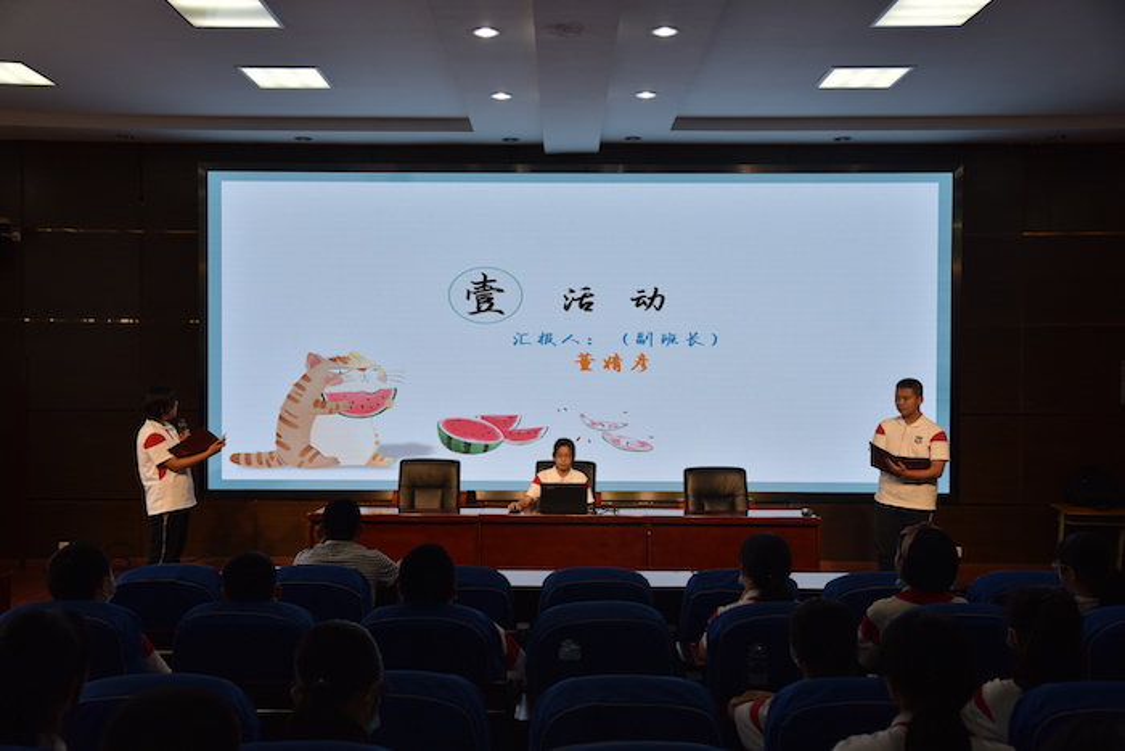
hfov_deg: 54.4
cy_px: 376
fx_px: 1094
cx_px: 562
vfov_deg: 37.9
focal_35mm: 35
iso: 400
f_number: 5.6
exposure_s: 1/125
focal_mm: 35
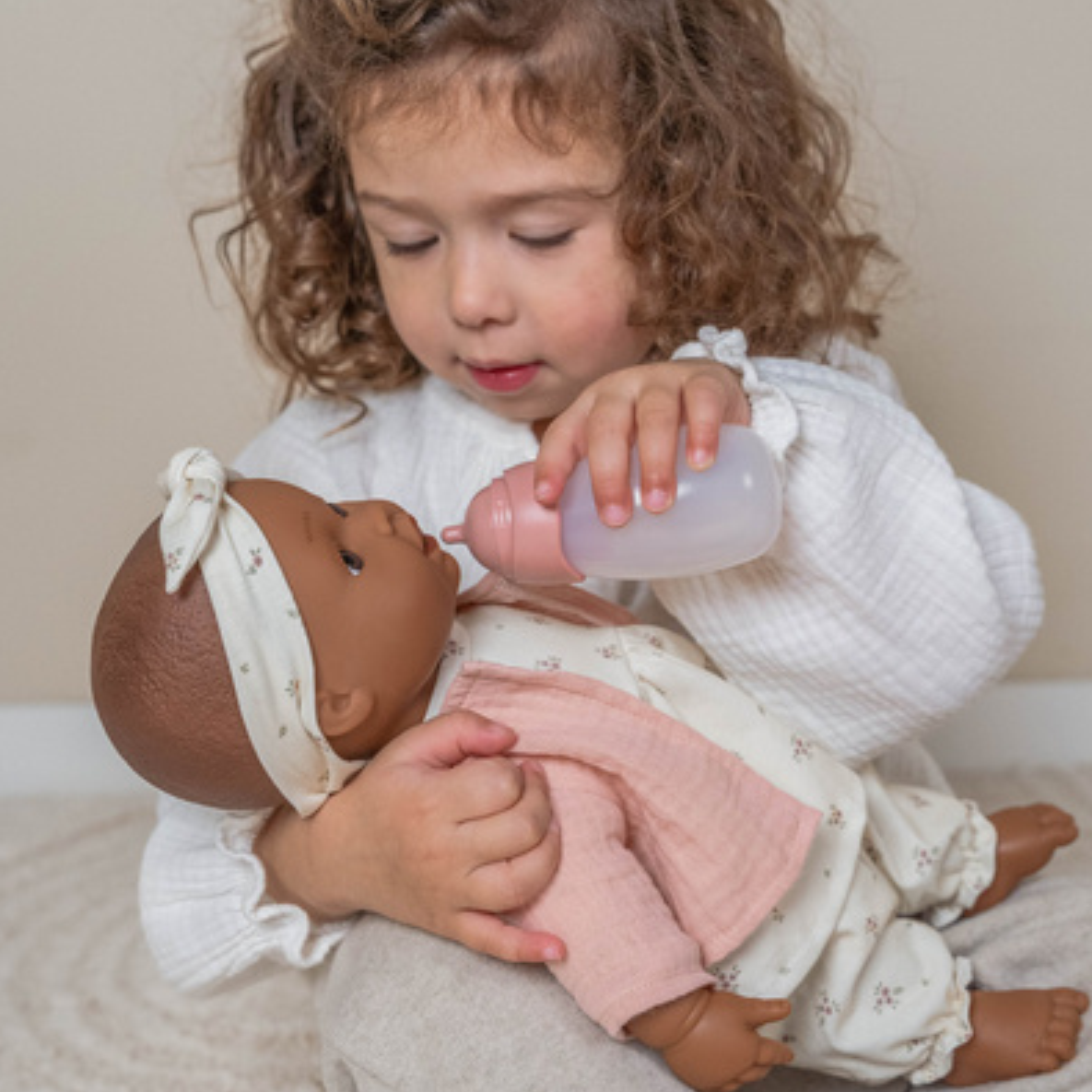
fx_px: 2213
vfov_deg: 27.6
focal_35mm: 62
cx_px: 545
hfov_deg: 27.7
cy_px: 672
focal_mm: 48
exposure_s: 1/250
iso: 1000
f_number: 5
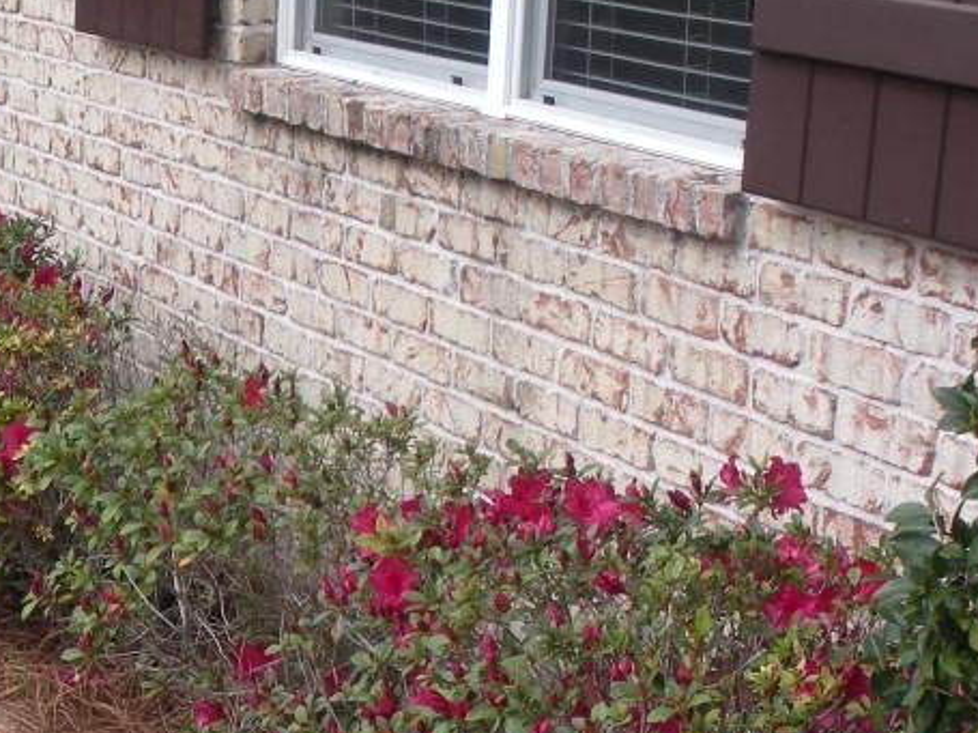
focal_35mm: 81
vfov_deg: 18.0
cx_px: 282
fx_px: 2288
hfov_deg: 23.9
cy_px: 593
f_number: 3.5
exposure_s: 1/430
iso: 64
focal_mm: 6.3
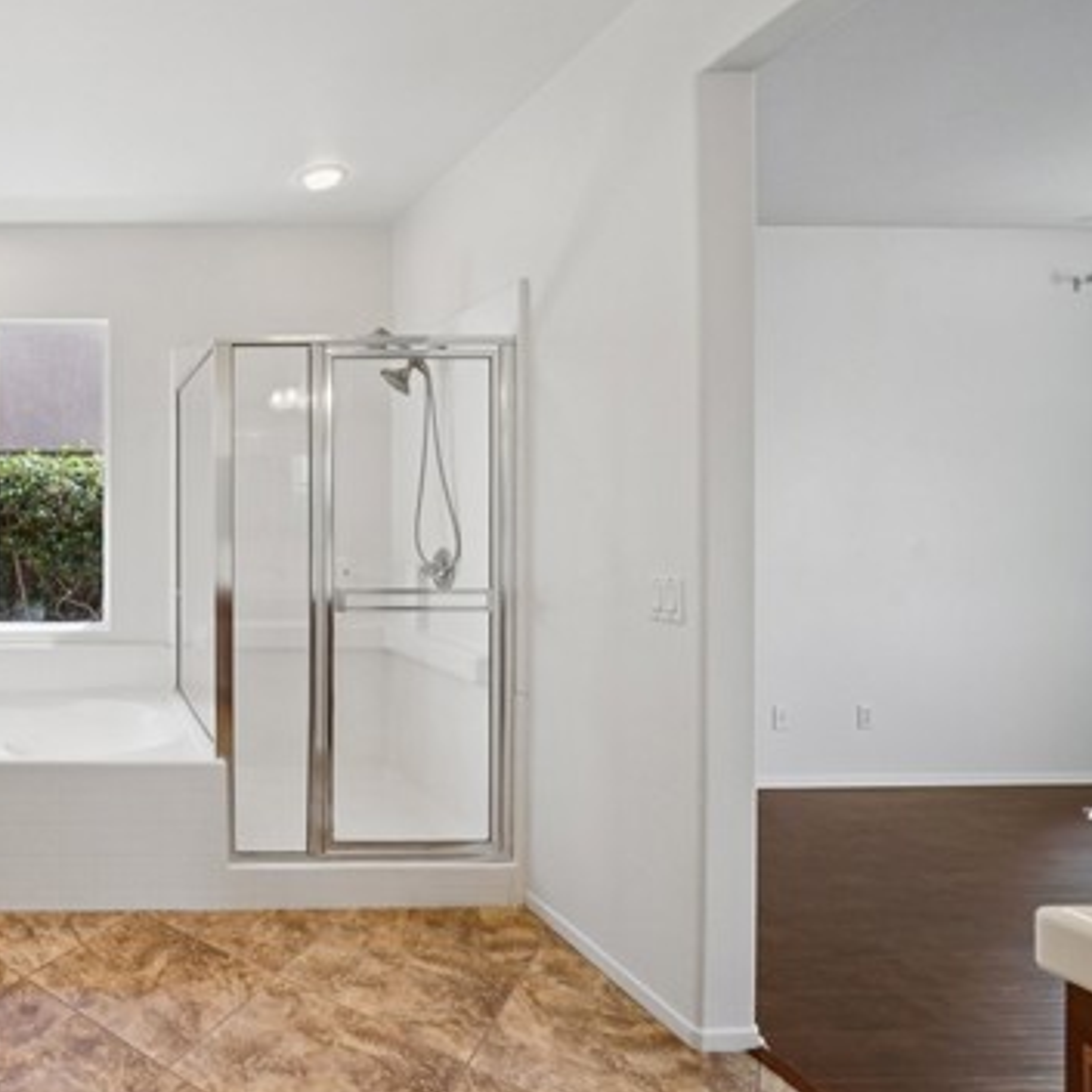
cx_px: 158
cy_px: 523
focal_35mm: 20
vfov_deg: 74.8
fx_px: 714
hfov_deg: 65.1
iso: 200
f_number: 8
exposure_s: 1/30
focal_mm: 13
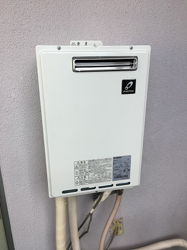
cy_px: 125
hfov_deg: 48.2
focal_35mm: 29
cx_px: 94
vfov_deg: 61.7
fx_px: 209
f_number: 2.2
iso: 25
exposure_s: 1/348
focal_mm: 4.15
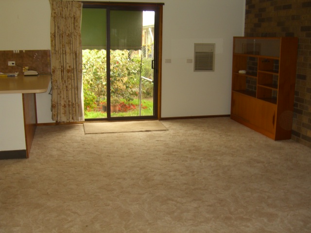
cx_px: 156
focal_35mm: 38
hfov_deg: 49.0
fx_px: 341
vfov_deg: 37.7
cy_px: 116
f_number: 2.8
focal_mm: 7.9
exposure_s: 1/60
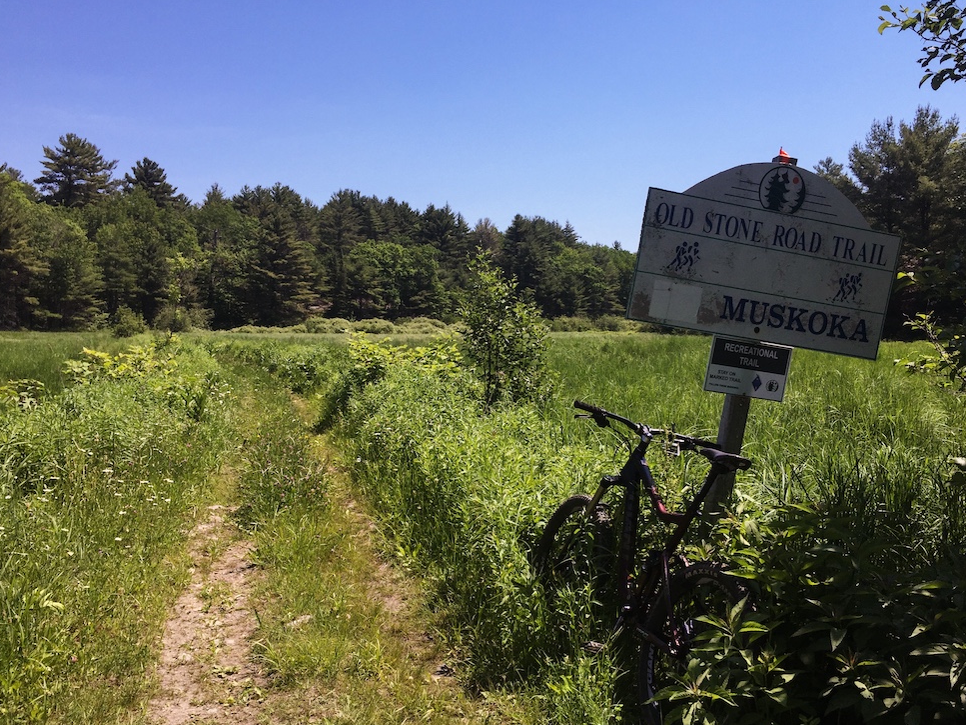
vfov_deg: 46.8
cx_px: 492
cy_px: 374
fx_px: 837
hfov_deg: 60.0
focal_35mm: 30
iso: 32
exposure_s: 1/2326
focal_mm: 4.15
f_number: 2.2
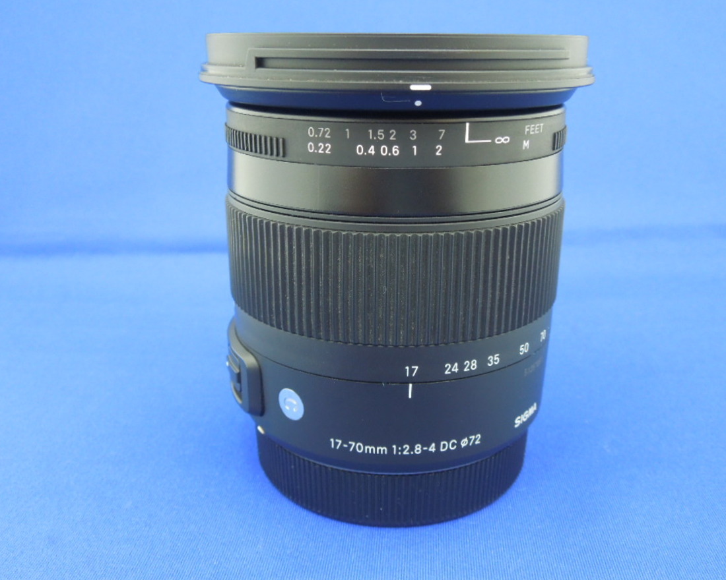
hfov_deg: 54.2
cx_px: 380
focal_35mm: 33
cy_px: 289
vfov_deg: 44.5
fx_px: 709
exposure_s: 1/13
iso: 400
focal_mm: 5.6
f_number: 3.6
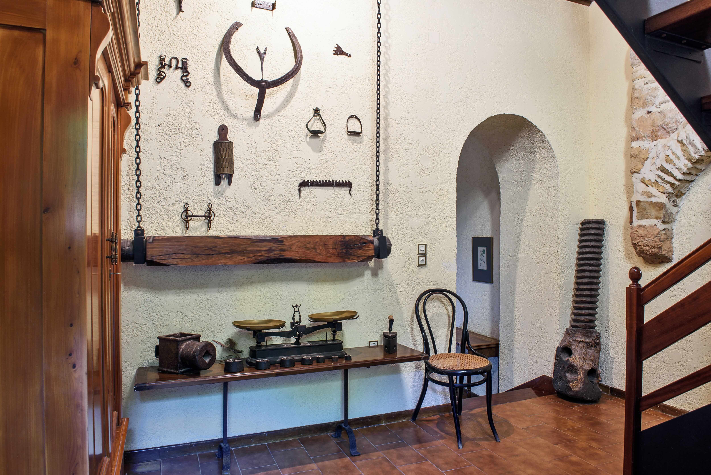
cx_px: 356
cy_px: 238
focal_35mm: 24
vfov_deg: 53.2
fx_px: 474
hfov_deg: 73.7
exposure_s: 6
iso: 100
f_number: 16
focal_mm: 24
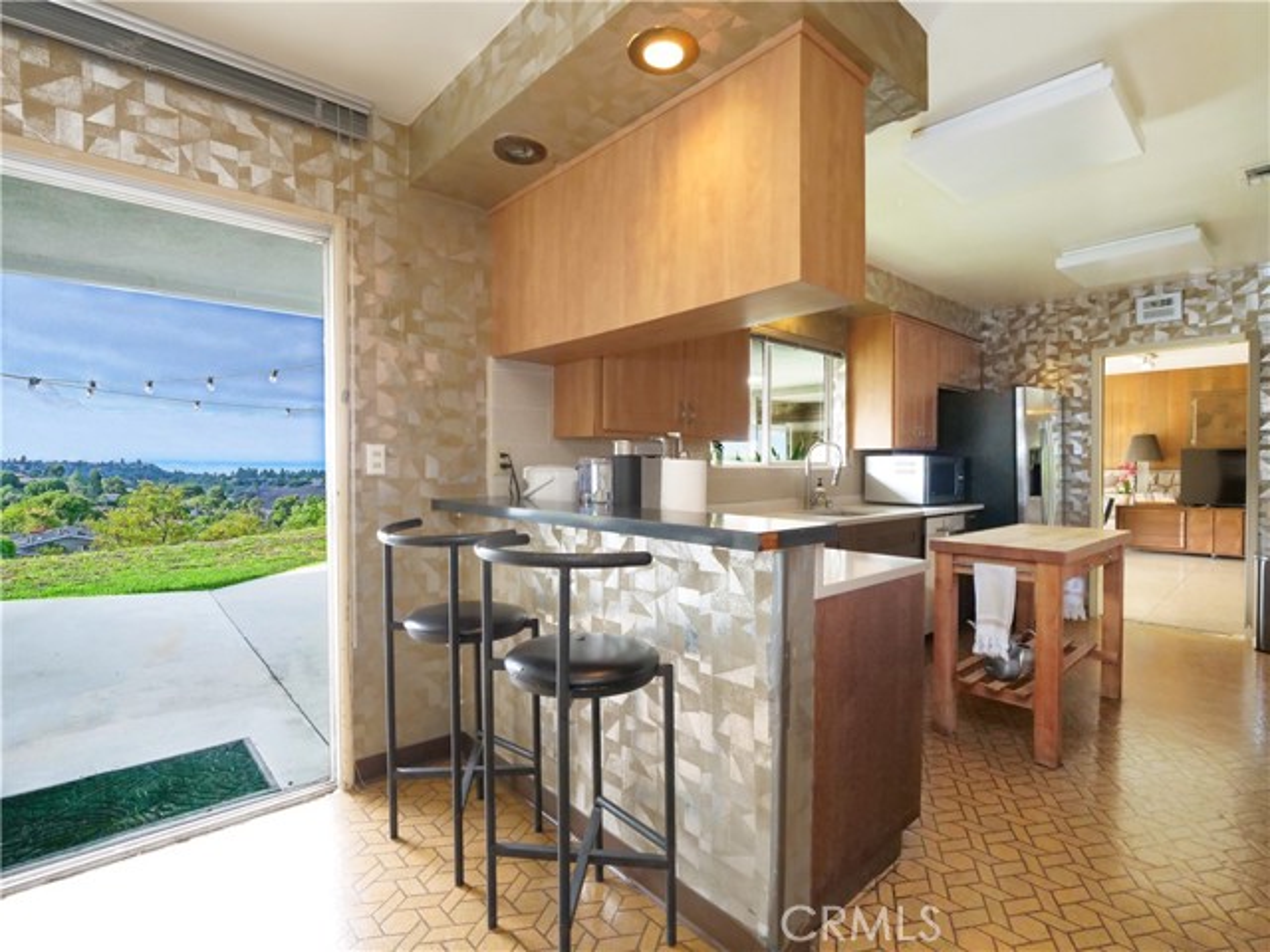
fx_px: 587
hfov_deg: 94.5
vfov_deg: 78.1
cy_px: 476
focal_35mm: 16
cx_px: 635
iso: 2500
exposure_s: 1/60
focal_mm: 8
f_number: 6.3
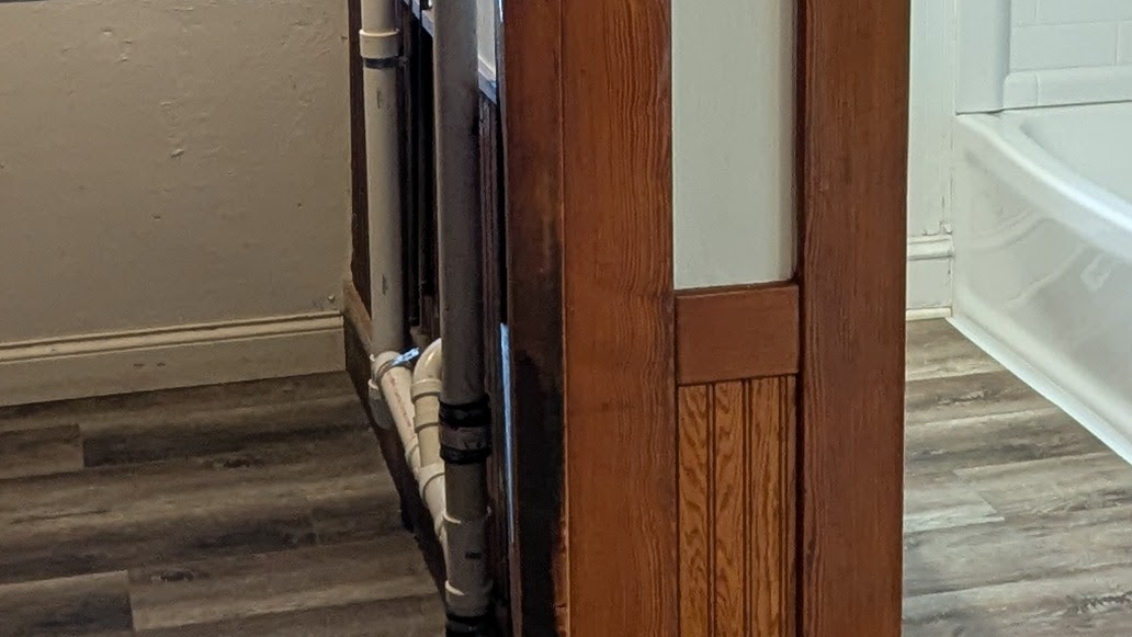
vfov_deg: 17.1
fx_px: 2072
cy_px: 1
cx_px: 544
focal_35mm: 69
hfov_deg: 30.6
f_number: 2.2
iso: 125
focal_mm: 2.35
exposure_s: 1/60
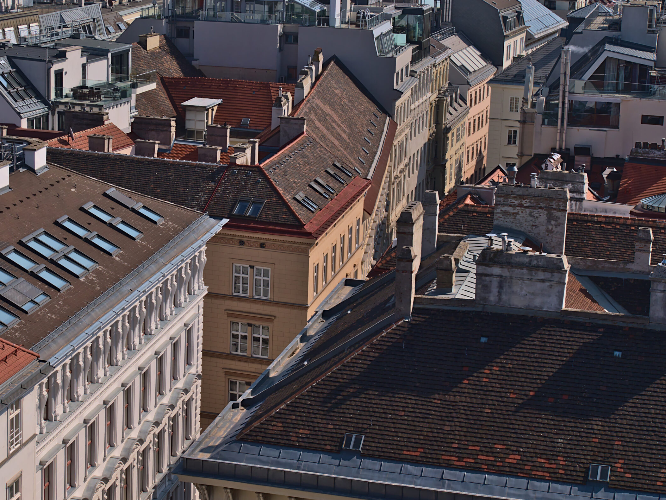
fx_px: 1732
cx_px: 270
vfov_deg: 16.4
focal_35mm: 90
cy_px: 263
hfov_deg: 21.7
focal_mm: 37
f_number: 11
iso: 400
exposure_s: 1/500
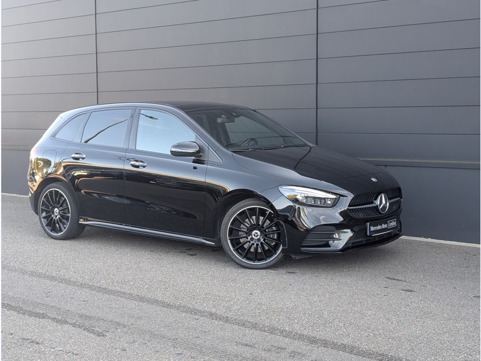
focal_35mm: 49
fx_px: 681
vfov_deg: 29.7
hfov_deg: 38.9
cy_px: 180
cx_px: 240
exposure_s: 1/351
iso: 157
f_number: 1.68
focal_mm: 6.9
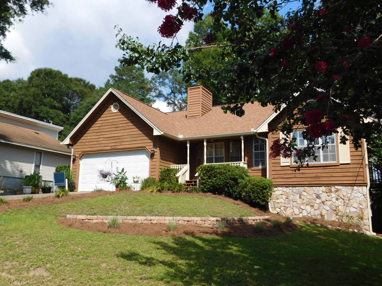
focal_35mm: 30
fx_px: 331
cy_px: 143
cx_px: 191
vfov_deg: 46.8
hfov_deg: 60.0
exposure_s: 1/400
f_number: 6.4
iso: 125
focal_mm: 5.3
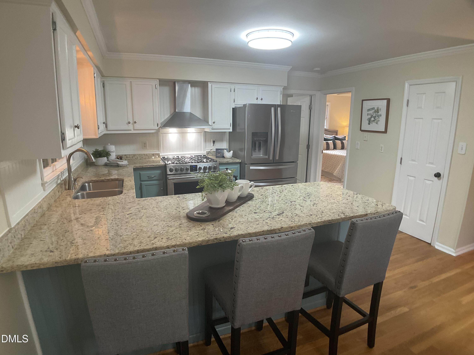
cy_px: 178
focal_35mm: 29
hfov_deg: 61.7
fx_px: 397
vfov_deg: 48.2
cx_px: 237
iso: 125
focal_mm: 3
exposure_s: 1/60
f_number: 1.8
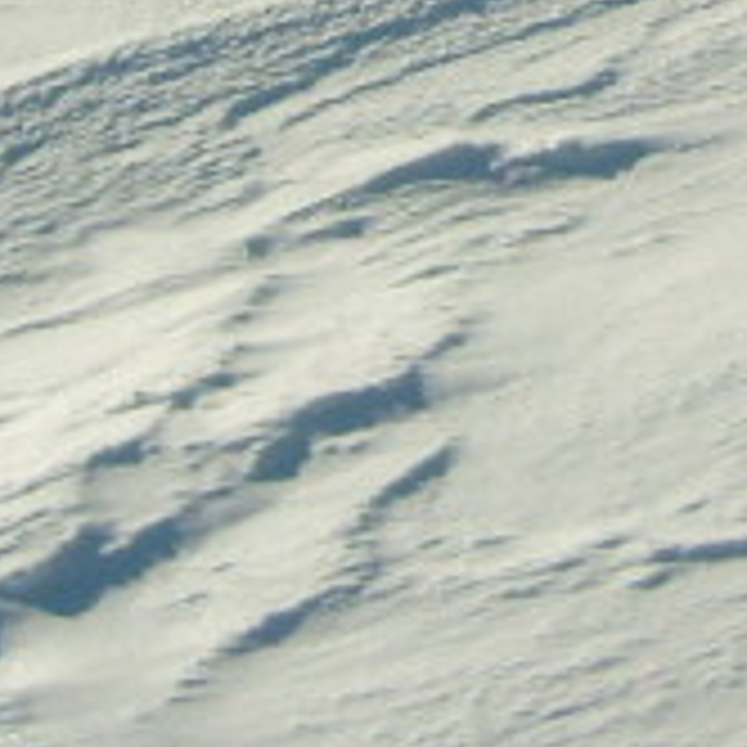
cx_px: 891
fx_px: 3638
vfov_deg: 11.1
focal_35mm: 149
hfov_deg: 11.5
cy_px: -477
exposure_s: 1/500
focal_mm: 5.8
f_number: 7.1
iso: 80
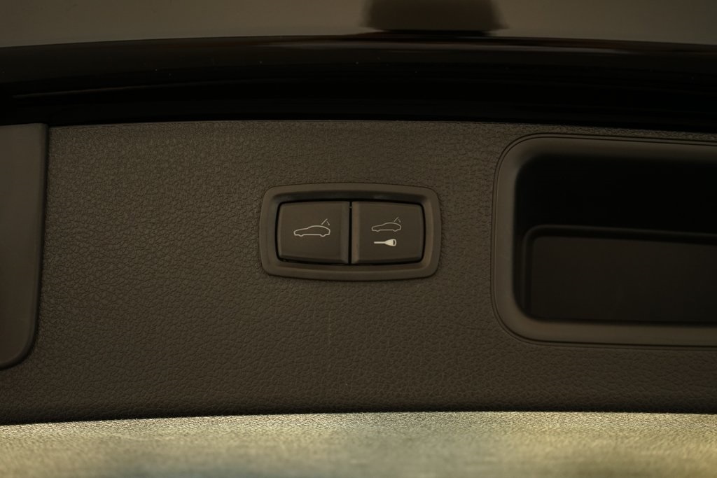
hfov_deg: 38.9
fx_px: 1016
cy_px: 239
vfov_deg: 26.5
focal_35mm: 51
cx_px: 358
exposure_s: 1/50
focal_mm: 51
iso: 800
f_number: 5
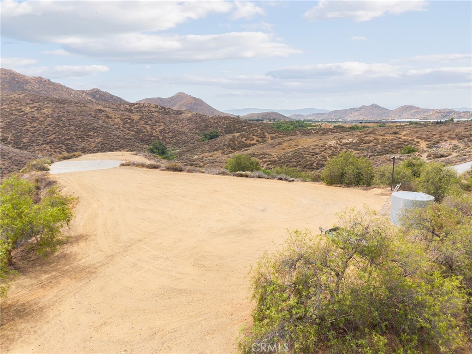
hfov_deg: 71.6
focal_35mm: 24
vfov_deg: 56.8
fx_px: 327
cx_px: 236
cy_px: 177
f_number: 1.8
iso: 180
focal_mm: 8.67
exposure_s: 1/4000
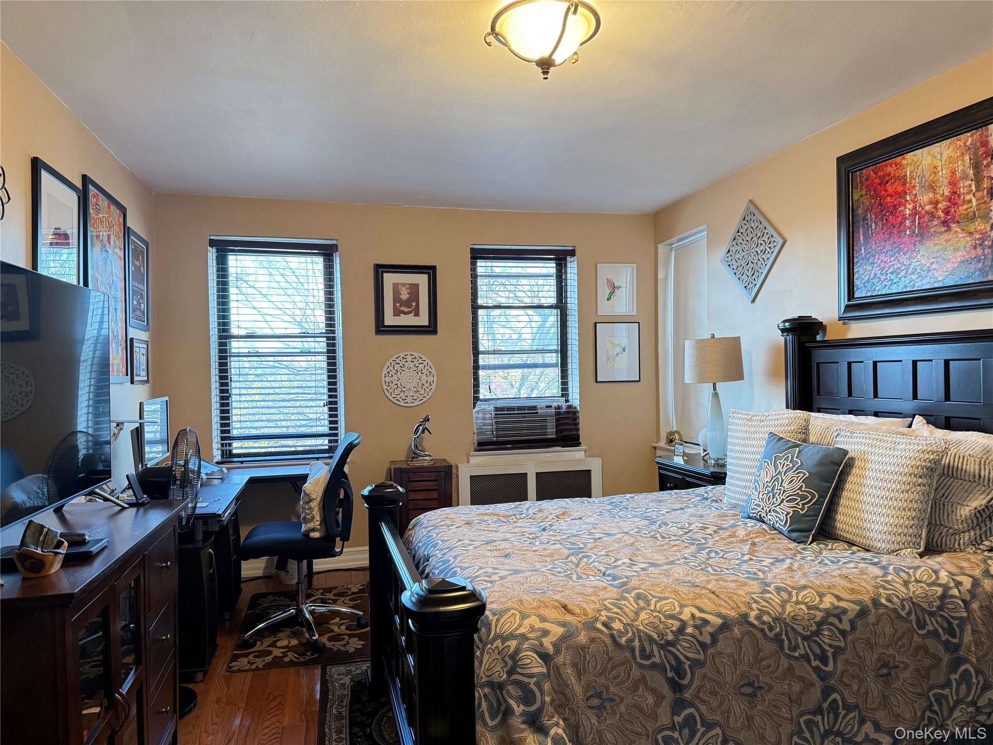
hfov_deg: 71.6
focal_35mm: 24
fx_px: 688
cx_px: 496
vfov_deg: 56.8
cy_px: 372
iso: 320
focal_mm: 6.76
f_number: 1.78
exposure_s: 1/60
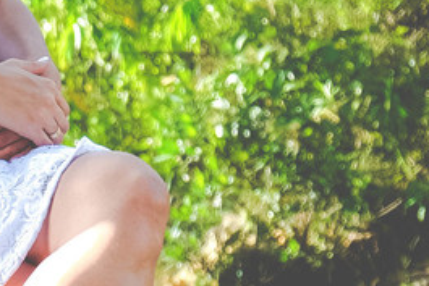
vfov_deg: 5.0
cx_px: -270
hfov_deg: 7.3
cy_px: 208
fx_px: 3291
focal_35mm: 276
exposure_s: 1/180
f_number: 4.5
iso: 100
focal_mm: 40.7
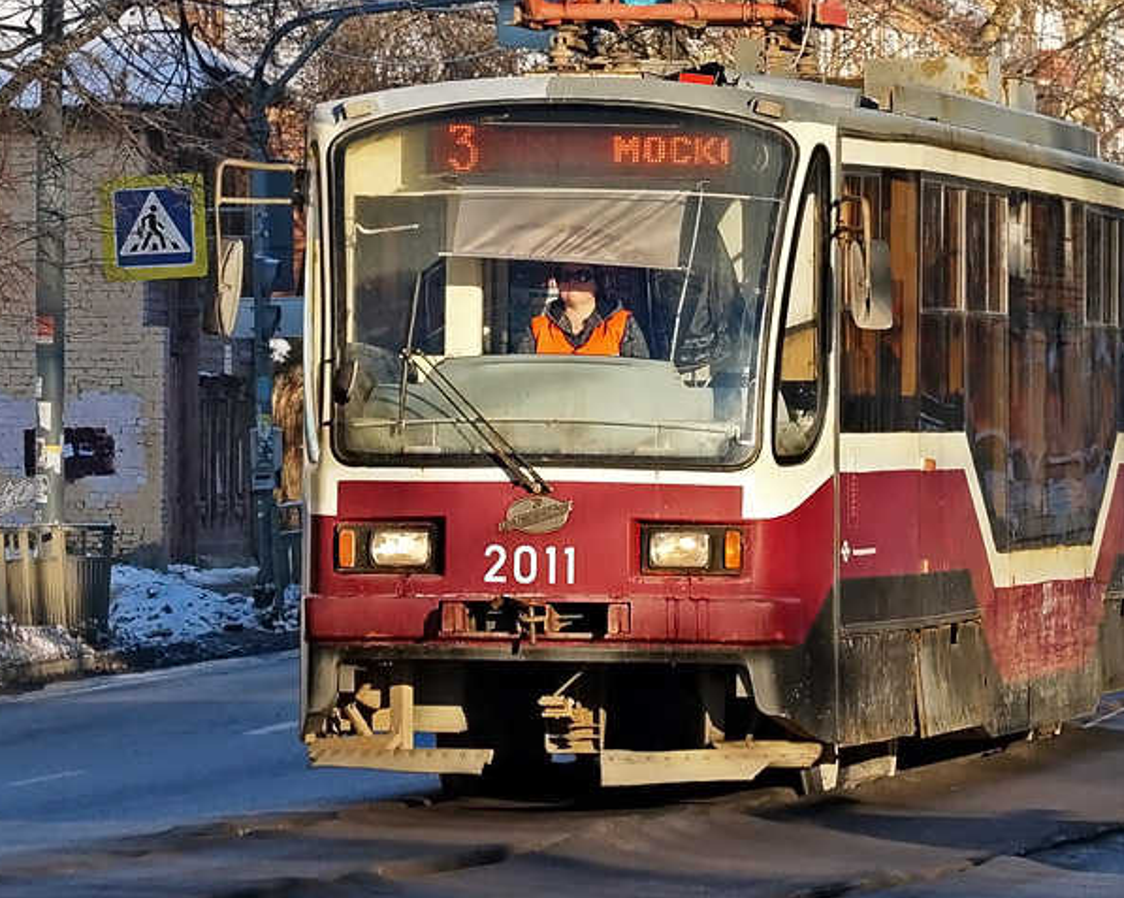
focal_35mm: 223
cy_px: 184
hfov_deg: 8.7
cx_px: 570
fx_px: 7414
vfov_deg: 6.9
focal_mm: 75
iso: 400
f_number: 7.1
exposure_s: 1/1000
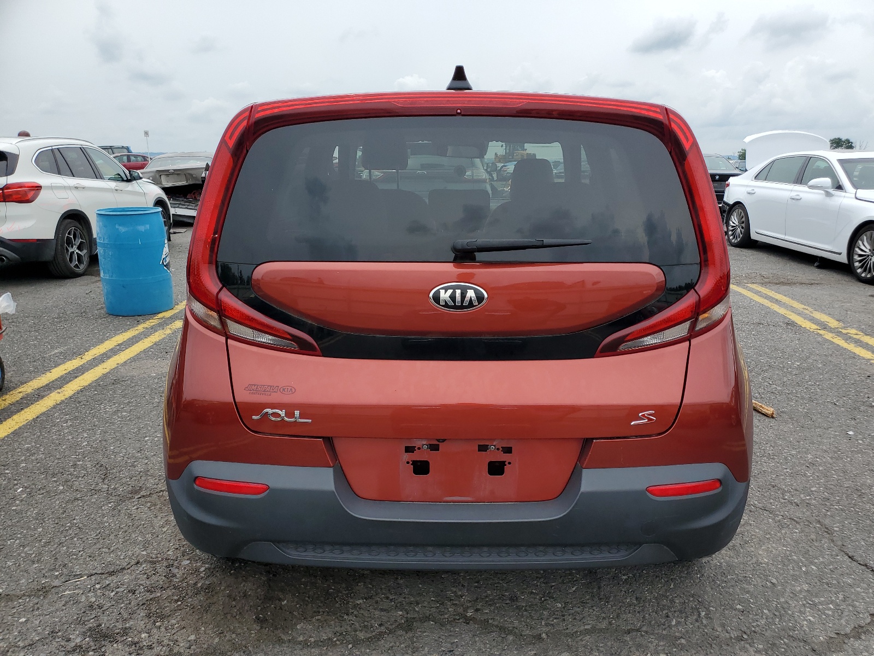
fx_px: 656
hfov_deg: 67.3
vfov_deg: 53.1
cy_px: 328
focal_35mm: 26
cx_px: 437
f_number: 1.5
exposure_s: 1/2500
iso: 50
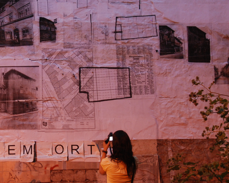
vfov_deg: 16.9
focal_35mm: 90
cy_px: 34
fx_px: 610
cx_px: 38
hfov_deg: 21.0
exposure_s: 1/2.5
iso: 400
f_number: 2.8
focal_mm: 26
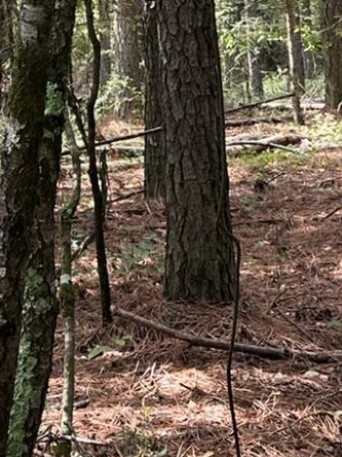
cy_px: -211
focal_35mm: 108
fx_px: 1423
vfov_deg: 16.7
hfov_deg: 13.3
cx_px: -70
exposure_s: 1/148
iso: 64
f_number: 1.78
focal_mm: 6.86
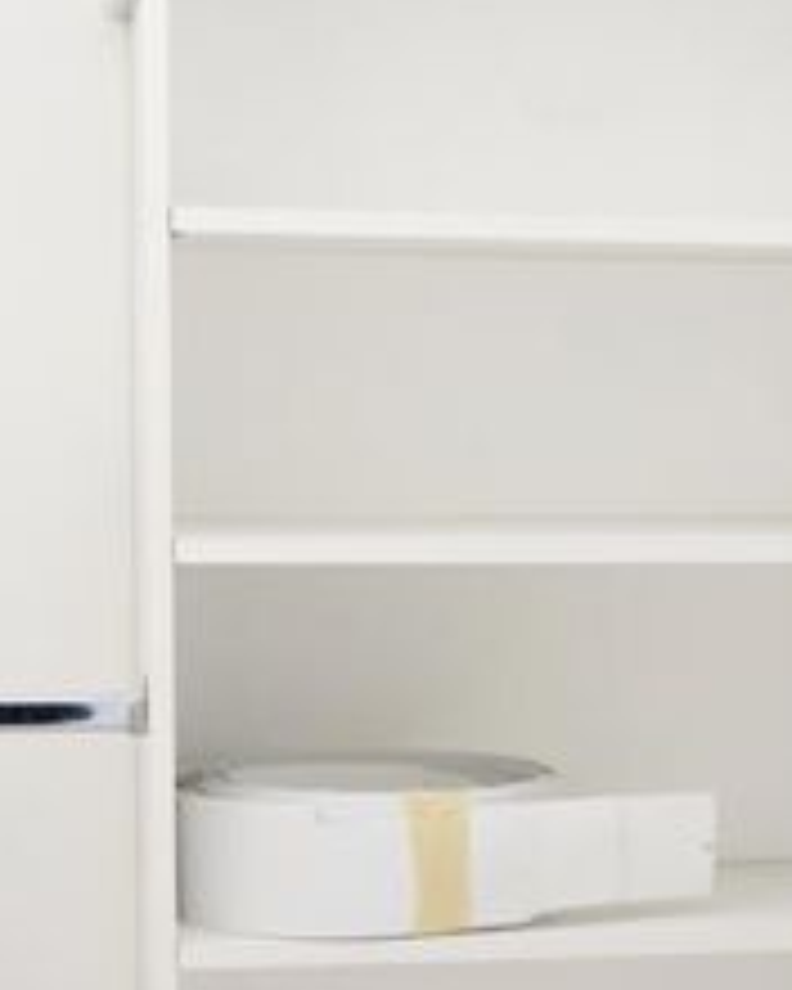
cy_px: 578
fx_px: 2989
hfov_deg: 14.9
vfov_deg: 18.8
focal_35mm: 102
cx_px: 713
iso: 1250
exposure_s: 1/80
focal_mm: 34
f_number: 2.8
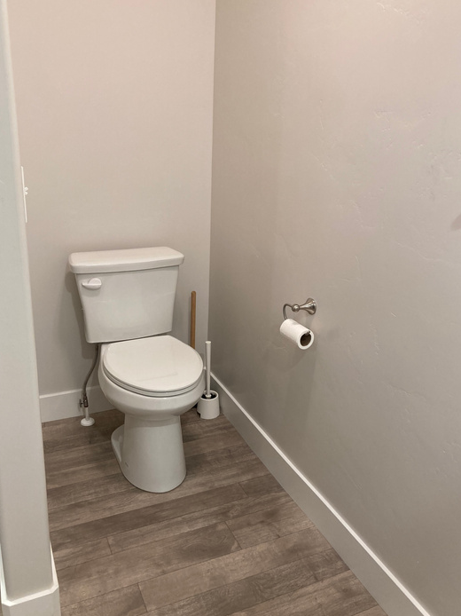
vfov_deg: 58.3
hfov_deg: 45.4
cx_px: 235
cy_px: 291
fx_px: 551
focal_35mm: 31
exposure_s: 1/60
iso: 100
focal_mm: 3.99
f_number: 1.8
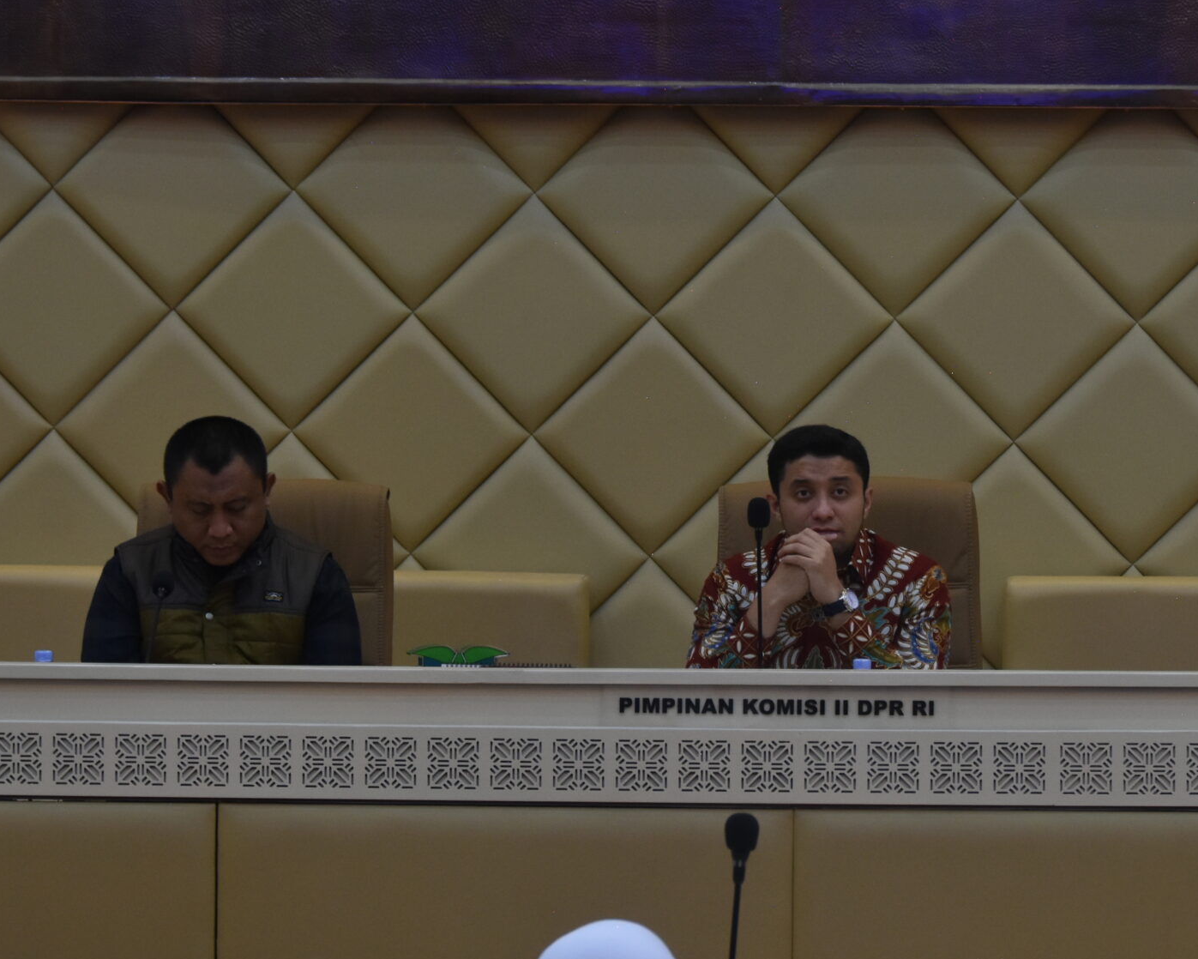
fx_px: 5031
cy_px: 496
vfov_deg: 10.9
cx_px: 818
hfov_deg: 13.6
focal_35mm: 142
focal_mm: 55
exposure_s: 1/125
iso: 800
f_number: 7.1
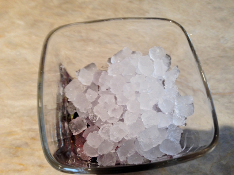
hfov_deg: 55.4
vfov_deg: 42.9
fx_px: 223
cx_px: 117
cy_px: 88
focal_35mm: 33
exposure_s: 1/20
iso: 80
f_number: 2.4
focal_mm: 4.12
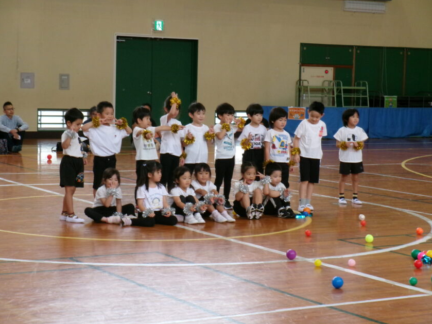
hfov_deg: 20.4
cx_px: 217
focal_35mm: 96
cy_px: 162
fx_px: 1198
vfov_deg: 15.4
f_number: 5.8
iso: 400
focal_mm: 16.9
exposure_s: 1/58
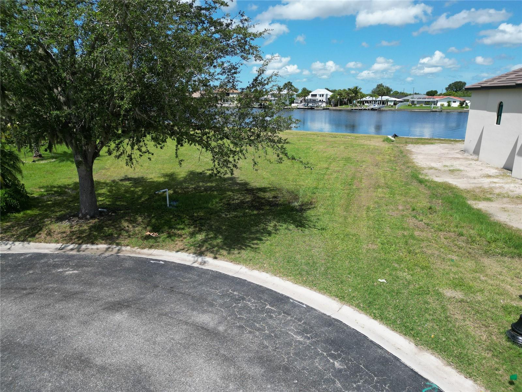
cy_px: 196
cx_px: 261
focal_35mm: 24
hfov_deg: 71.6
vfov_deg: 56.8
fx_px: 362
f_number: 1.7
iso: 120
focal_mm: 6.72
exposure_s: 1/3200
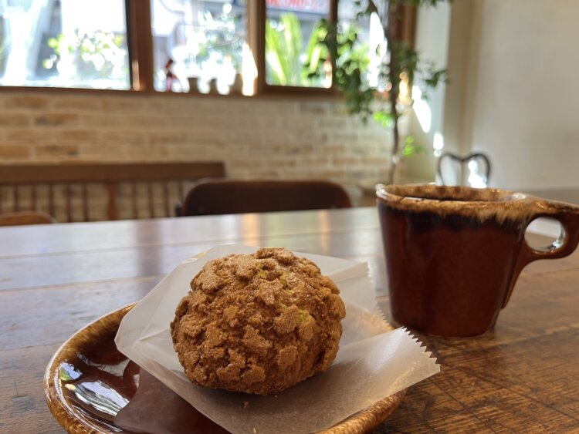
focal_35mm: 26
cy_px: 217
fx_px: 435
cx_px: 290
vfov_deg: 53.1
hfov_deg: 67.3
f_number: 1.6
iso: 80
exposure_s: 1/50
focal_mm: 5.1
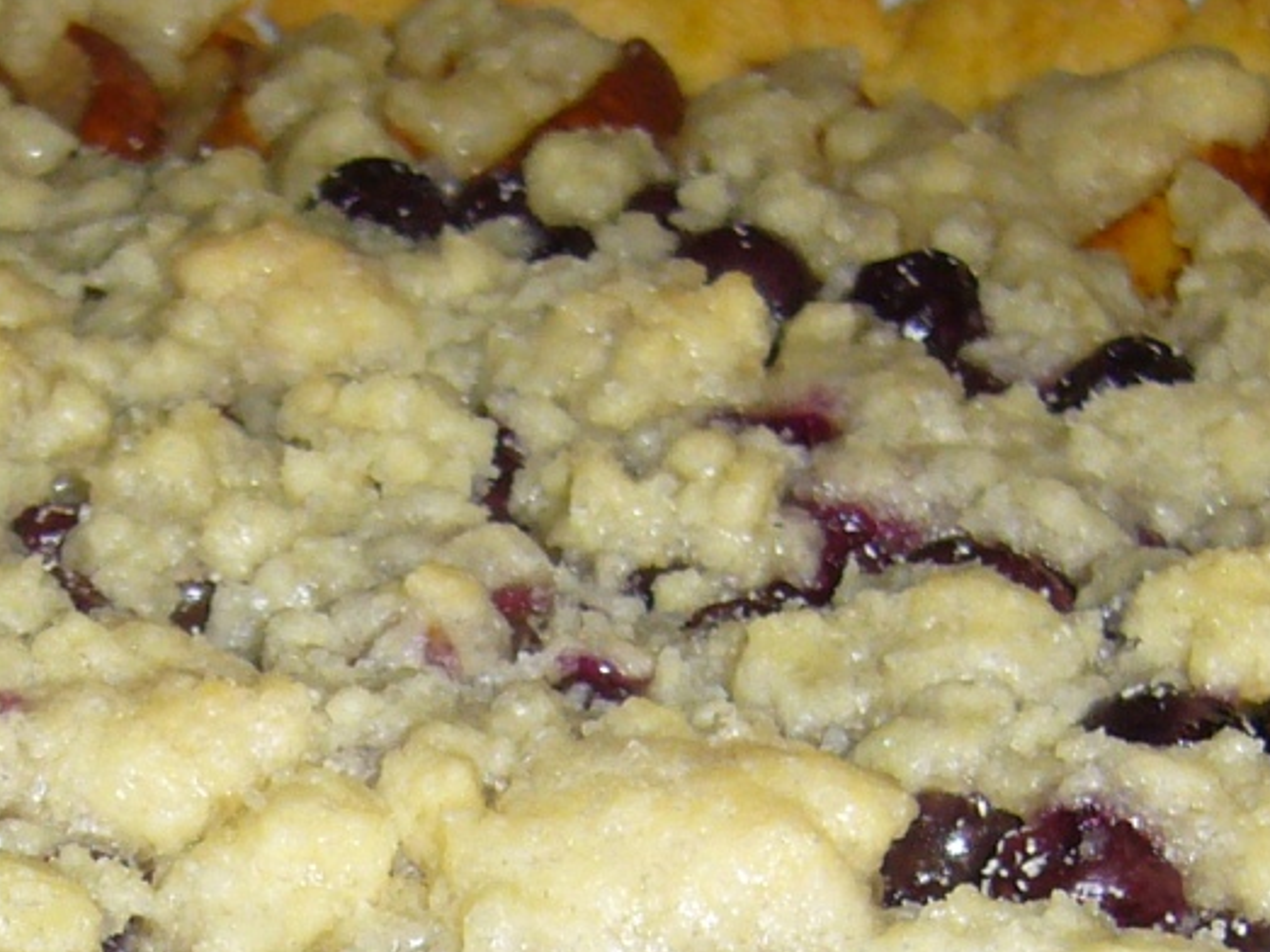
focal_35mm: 120
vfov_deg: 12.1
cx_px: 362
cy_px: 1064
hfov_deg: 16.4
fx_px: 4402
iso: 100
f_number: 2.8
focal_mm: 5.8
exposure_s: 1/30
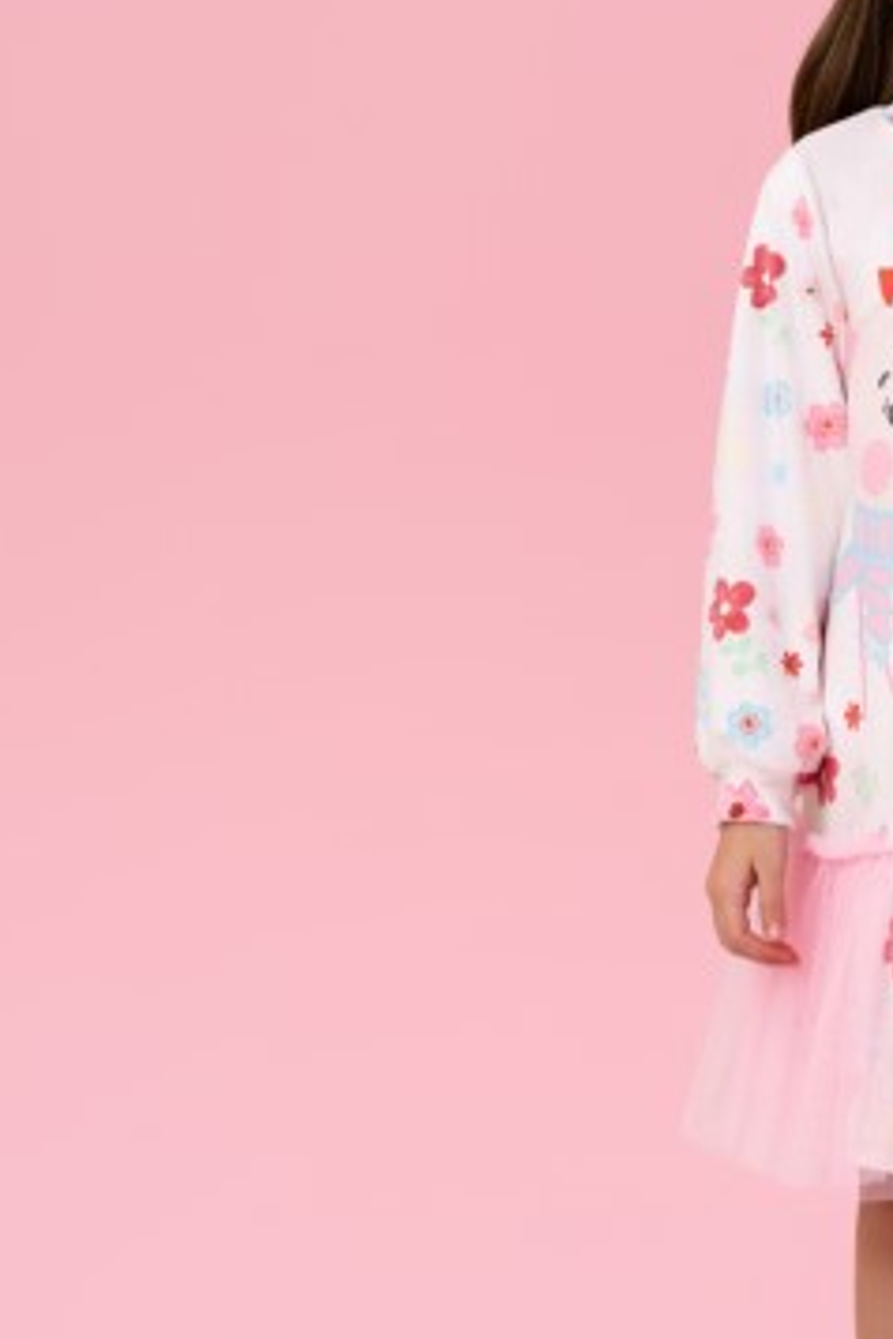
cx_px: 942
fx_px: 5841
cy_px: 735
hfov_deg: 8.7
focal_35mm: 157
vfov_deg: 13.1
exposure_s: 1/125
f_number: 6.3
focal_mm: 73
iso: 100
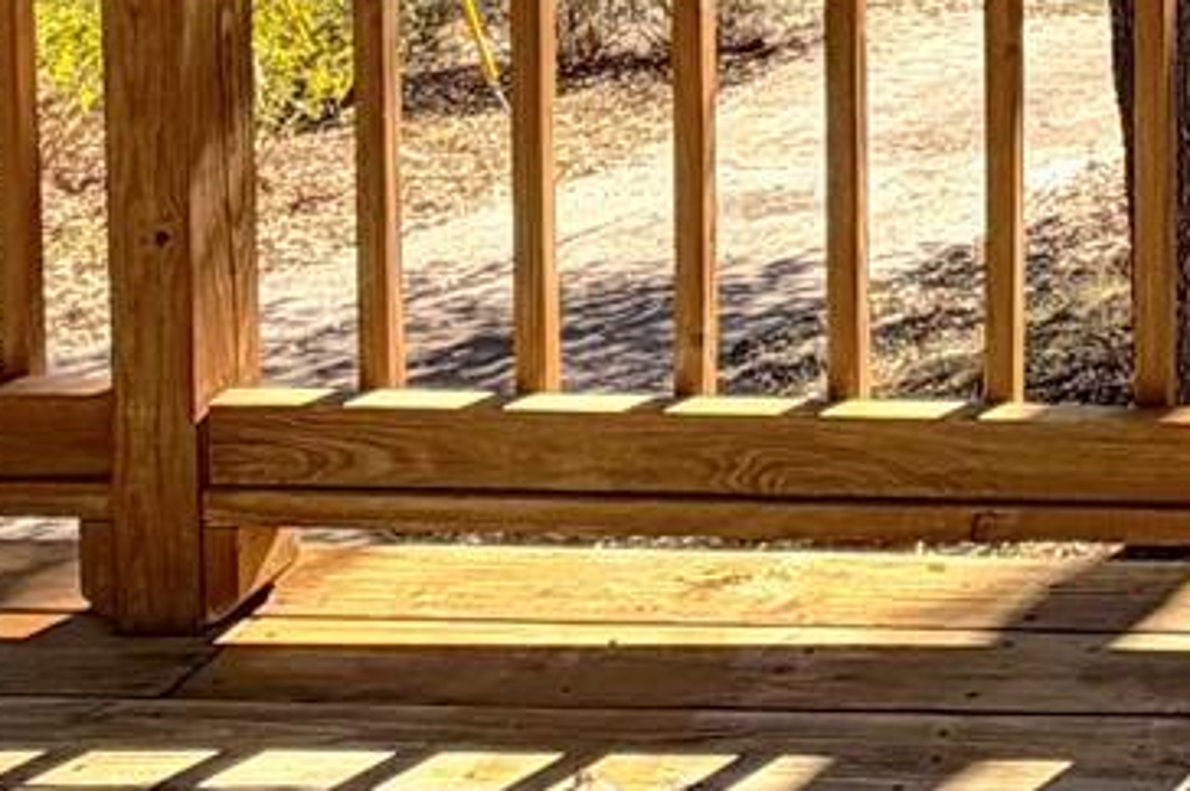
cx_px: 2226
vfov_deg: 14.5
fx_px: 2708
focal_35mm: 82
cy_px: -667
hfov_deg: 18.5
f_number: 2.2
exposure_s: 1/651
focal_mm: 2.22
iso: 40
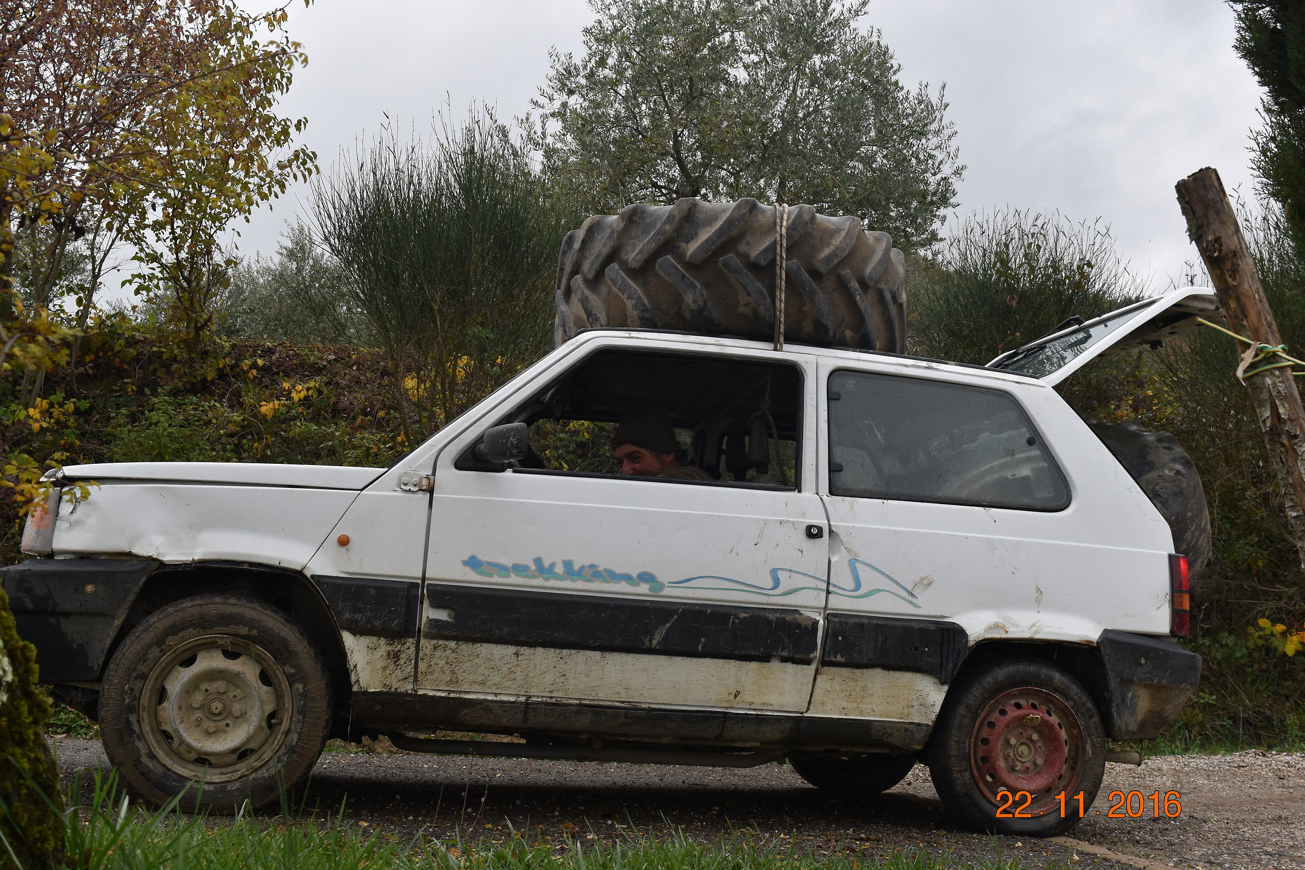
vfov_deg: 35.5
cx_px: 652
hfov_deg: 51.3
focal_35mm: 38
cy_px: 435
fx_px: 1359
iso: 400
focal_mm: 25
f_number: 8
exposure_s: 1/250
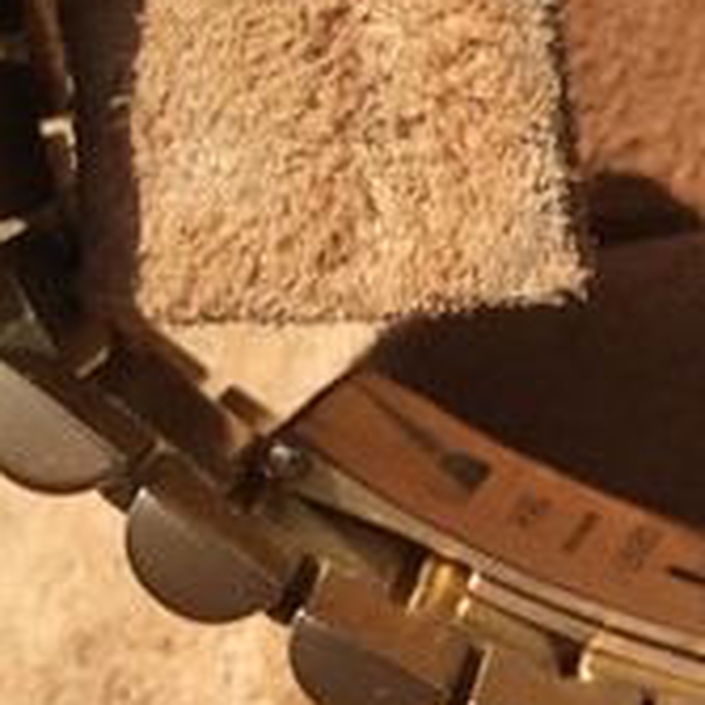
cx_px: 941
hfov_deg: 15.7
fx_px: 2419
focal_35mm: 105
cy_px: 42
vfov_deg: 16.3
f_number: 2.4
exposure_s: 1/1148
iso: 25
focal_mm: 3.3
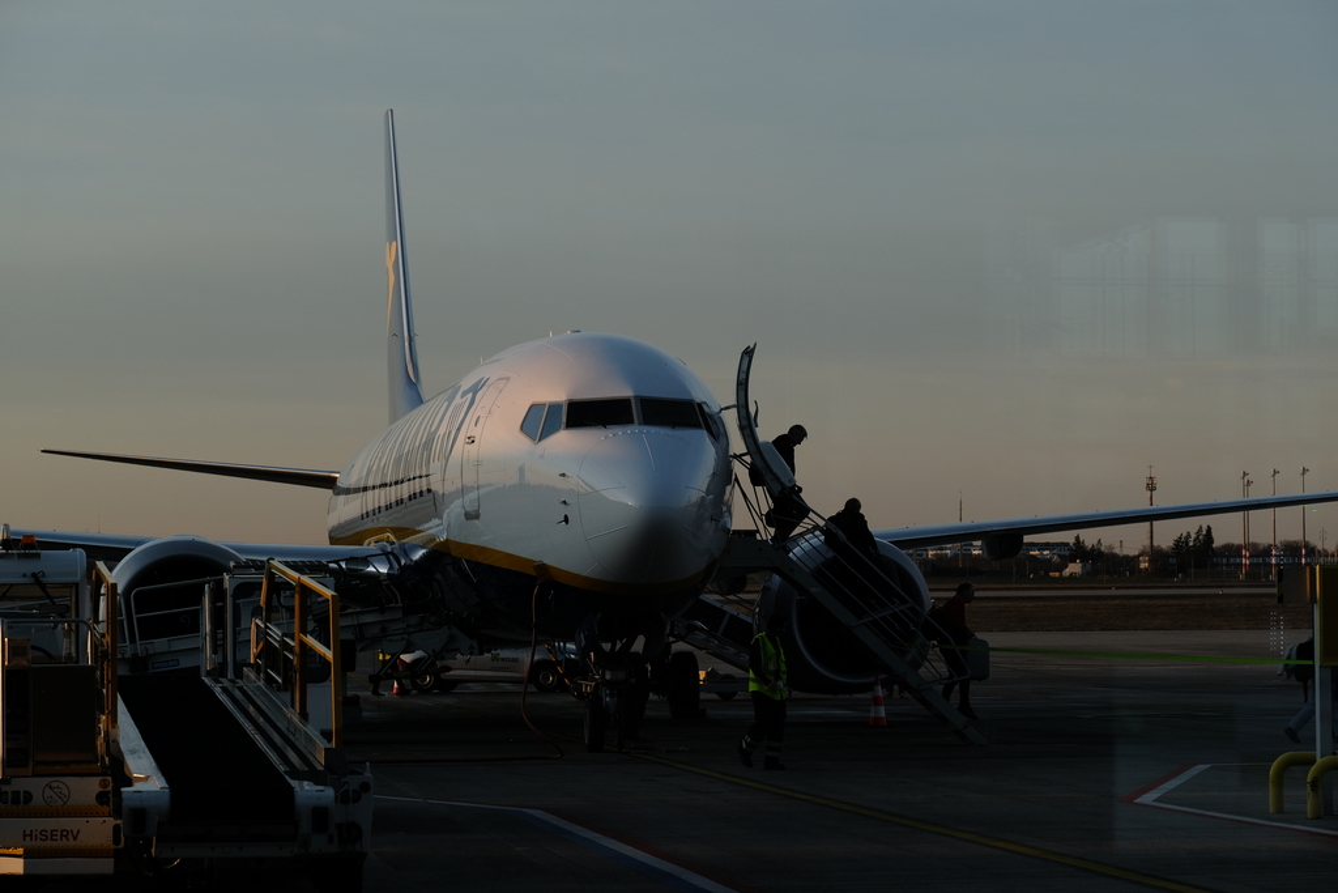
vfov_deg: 13.6
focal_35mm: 101
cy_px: 446
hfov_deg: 20.2
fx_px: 3754
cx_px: 669
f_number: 5.6
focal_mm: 67.6
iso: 320
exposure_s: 1/340
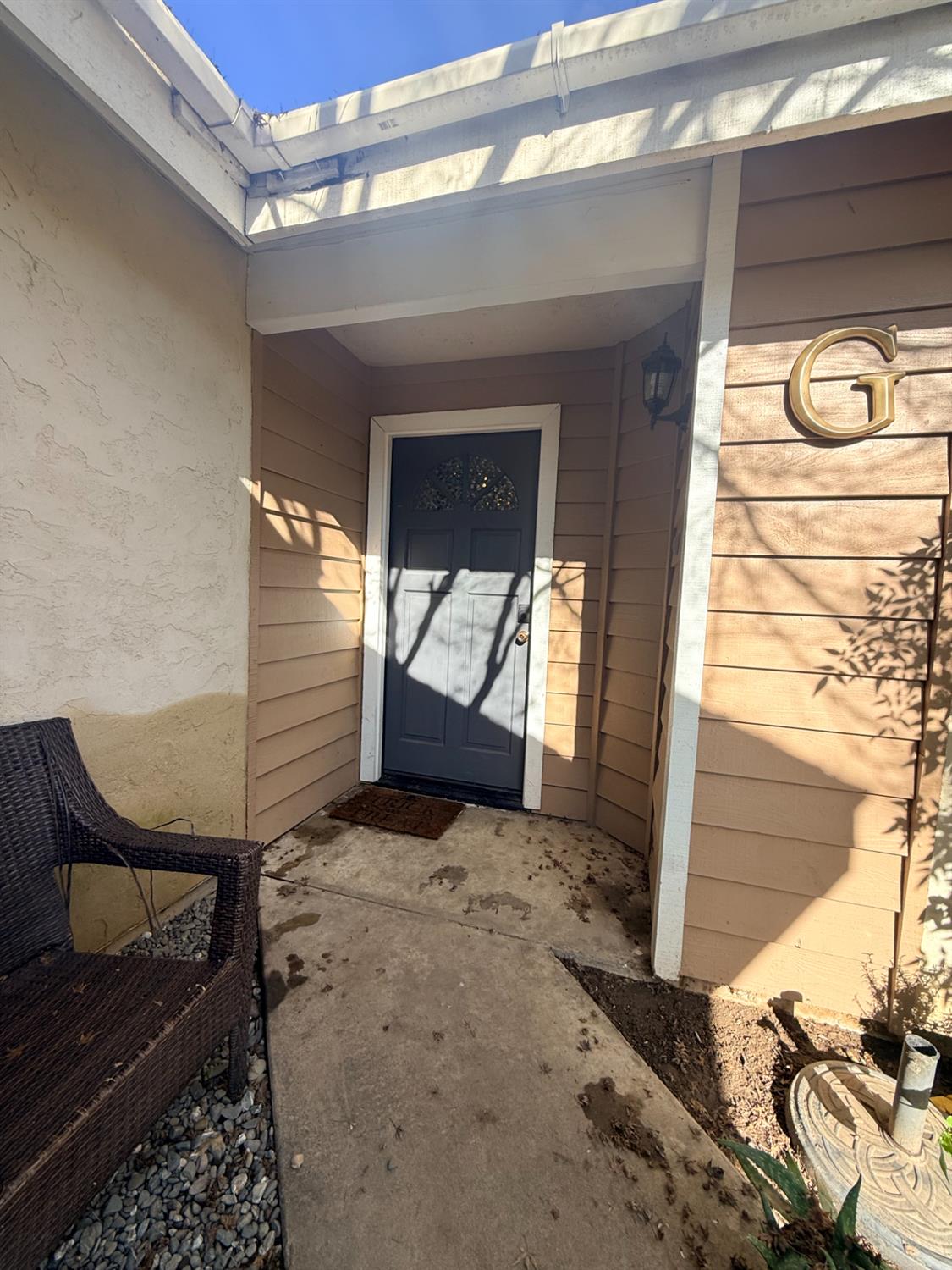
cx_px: 476
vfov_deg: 102.1
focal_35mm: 14
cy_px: 635
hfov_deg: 85.7
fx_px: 513
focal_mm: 2.22
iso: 64
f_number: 2.2
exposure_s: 1/436
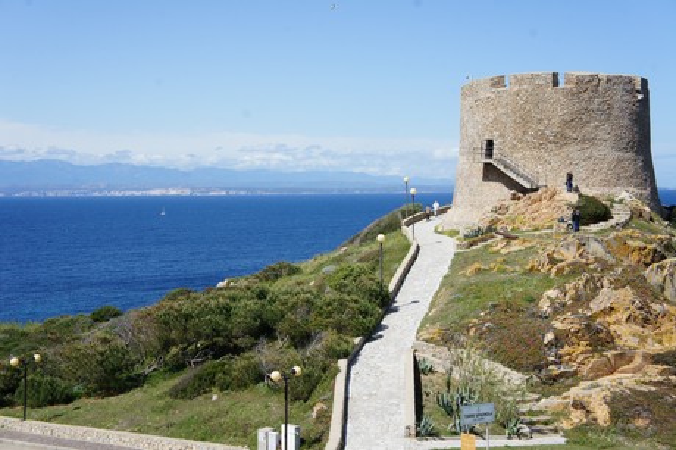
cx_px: 338
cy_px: 225
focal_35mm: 51
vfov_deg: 26.4
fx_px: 957
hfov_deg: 38.9
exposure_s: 1/250
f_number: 13
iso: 200
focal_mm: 34
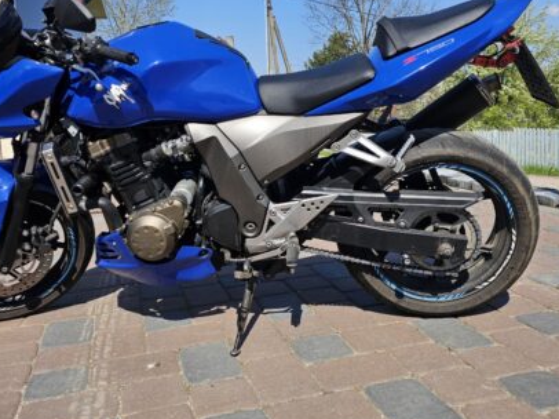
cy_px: 150
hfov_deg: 53.9
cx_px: 259
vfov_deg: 41.4
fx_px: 549
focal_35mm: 34
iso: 10
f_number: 1.7
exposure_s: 1/909
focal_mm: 6.3
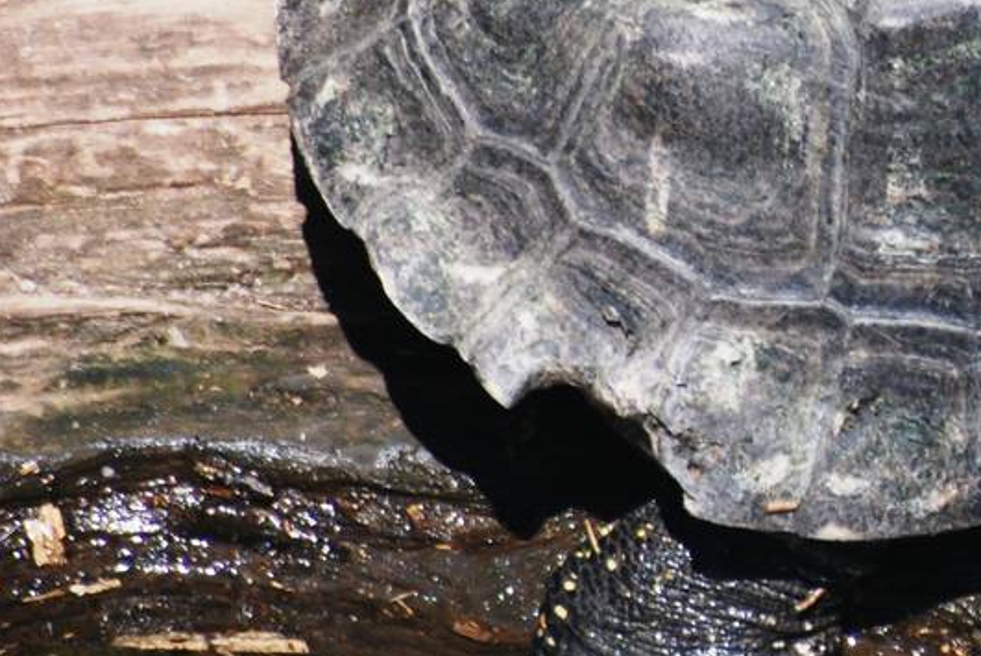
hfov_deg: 1.5
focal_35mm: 1356
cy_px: -58
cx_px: 1411
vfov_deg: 1.0
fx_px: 36980
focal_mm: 300
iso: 400
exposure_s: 1/1000
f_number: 5.6
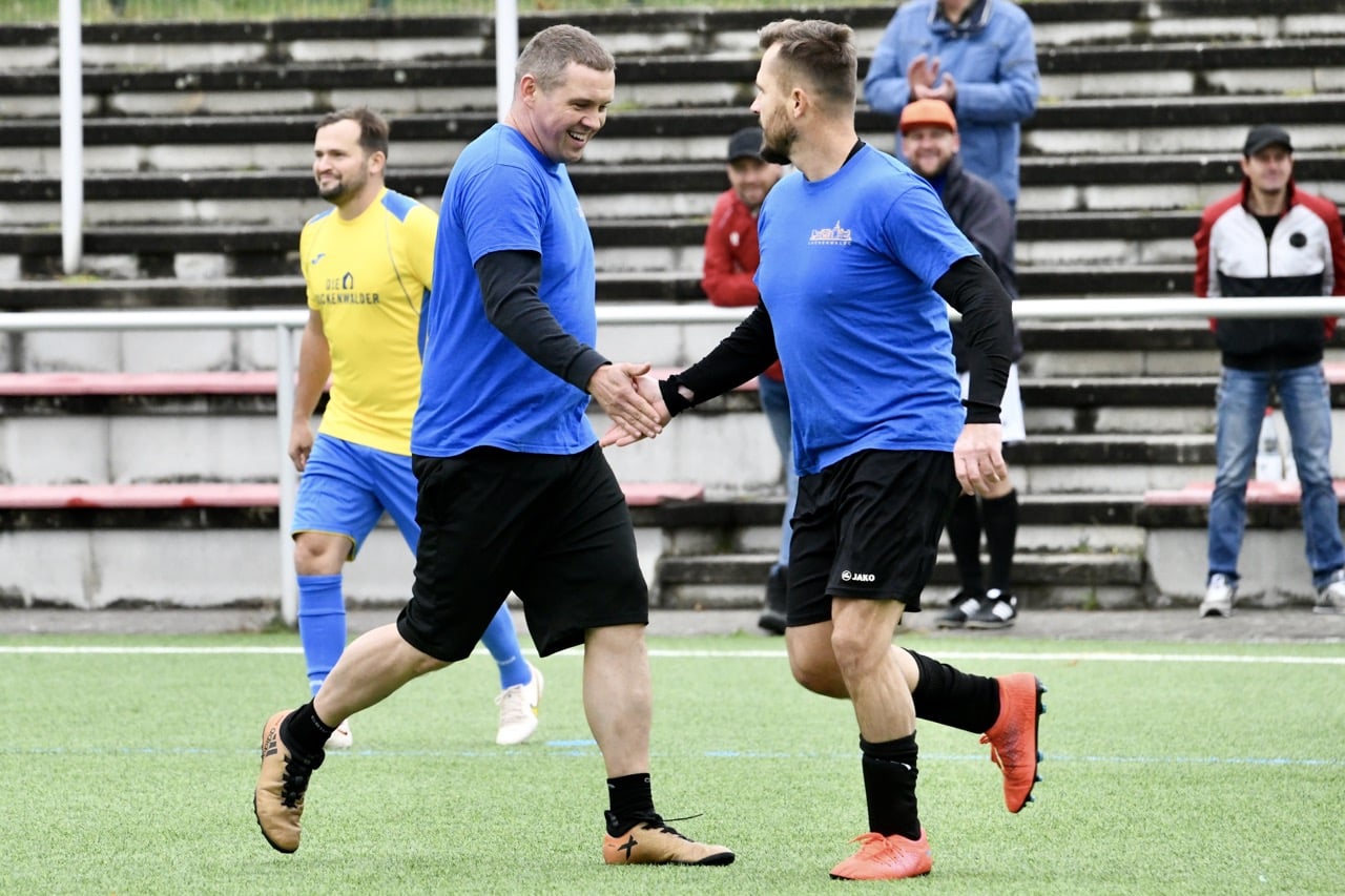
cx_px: 672
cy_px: 448
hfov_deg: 5.9
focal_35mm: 350
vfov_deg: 3.9
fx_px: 13074
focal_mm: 350
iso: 6400
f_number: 10
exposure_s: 1/1250
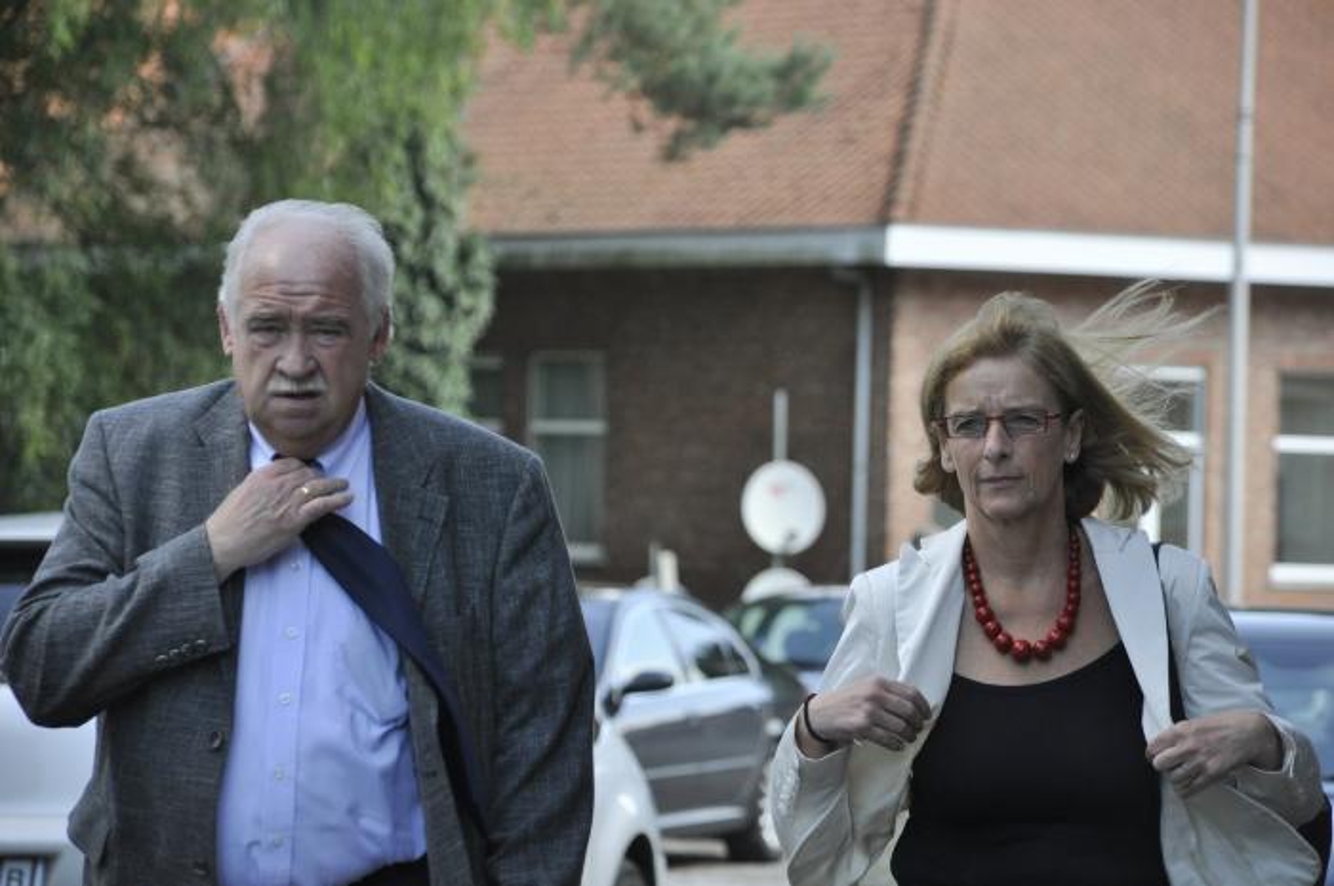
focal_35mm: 218
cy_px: 443
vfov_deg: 6.3
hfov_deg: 9.5
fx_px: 8050
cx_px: 667
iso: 800
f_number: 5.6
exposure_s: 1/500
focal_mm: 145
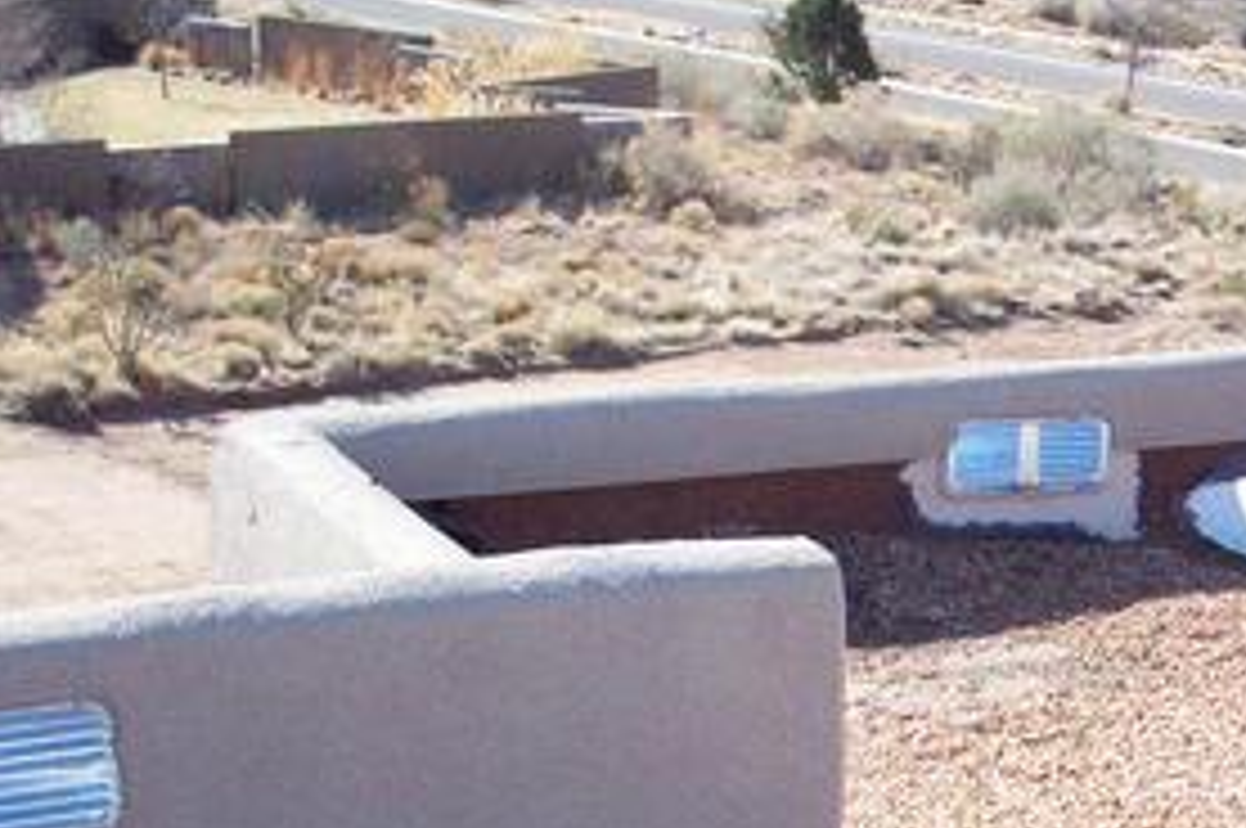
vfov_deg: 14.9
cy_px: 927
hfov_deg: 22.1
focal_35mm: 89
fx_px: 3077
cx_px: 1219
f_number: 2.8
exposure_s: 1/1401
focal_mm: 6.2
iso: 200
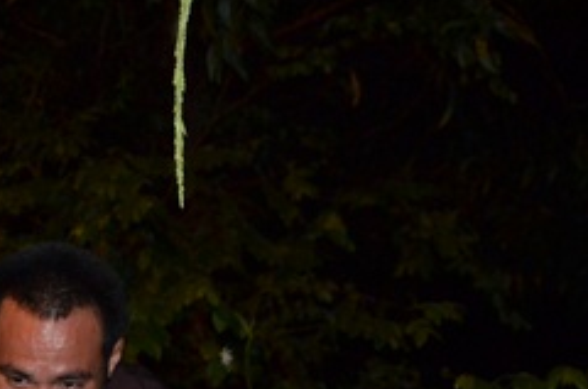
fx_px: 1190
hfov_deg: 25.6
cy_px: 508
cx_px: -64
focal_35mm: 73
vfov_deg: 17.4
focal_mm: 18
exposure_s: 1/60
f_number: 5.6
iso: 1600
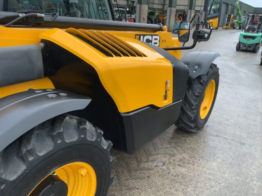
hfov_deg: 61.7
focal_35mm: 29
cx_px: 131
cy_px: 98
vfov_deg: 48.2
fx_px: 219
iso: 64
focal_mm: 3
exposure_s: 1/104
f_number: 1.8
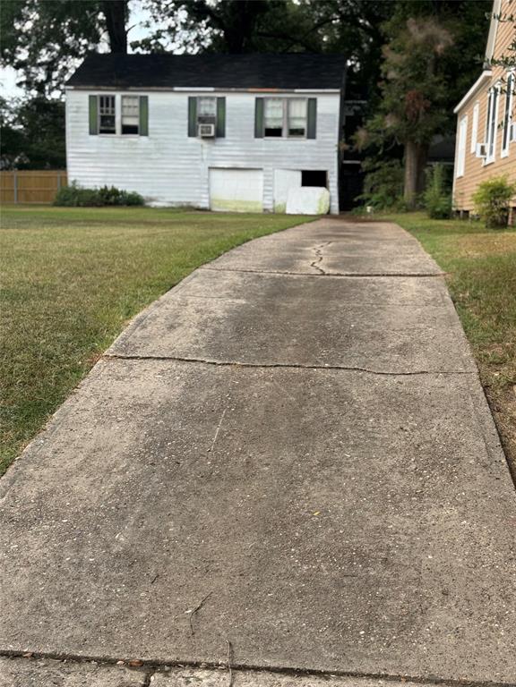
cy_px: 344
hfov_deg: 30.3
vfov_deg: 39.7
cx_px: 258
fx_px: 954
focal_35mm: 48
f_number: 1.78
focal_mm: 6.76
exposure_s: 1/812
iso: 64
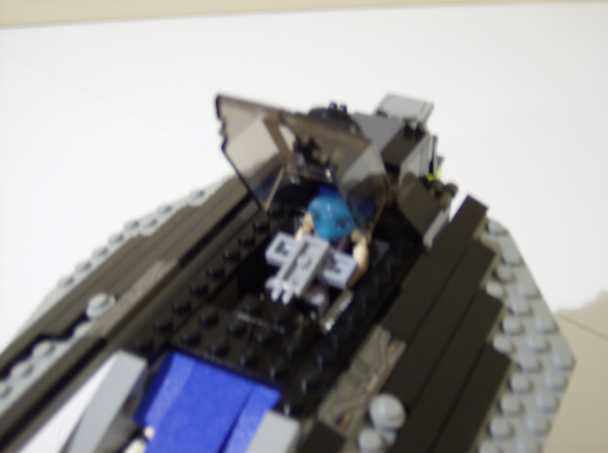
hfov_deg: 41.3
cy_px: 226
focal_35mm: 46
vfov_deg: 31.4
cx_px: 304
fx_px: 806
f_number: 3.1
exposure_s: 1/1.38
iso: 200
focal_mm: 7.7
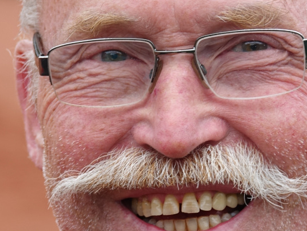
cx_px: 207
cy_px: 144
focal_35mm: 299
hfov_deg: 6.6
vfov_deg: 5.0
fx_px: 2654
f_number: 4
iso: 100
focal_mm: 40.73
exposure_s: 1/160
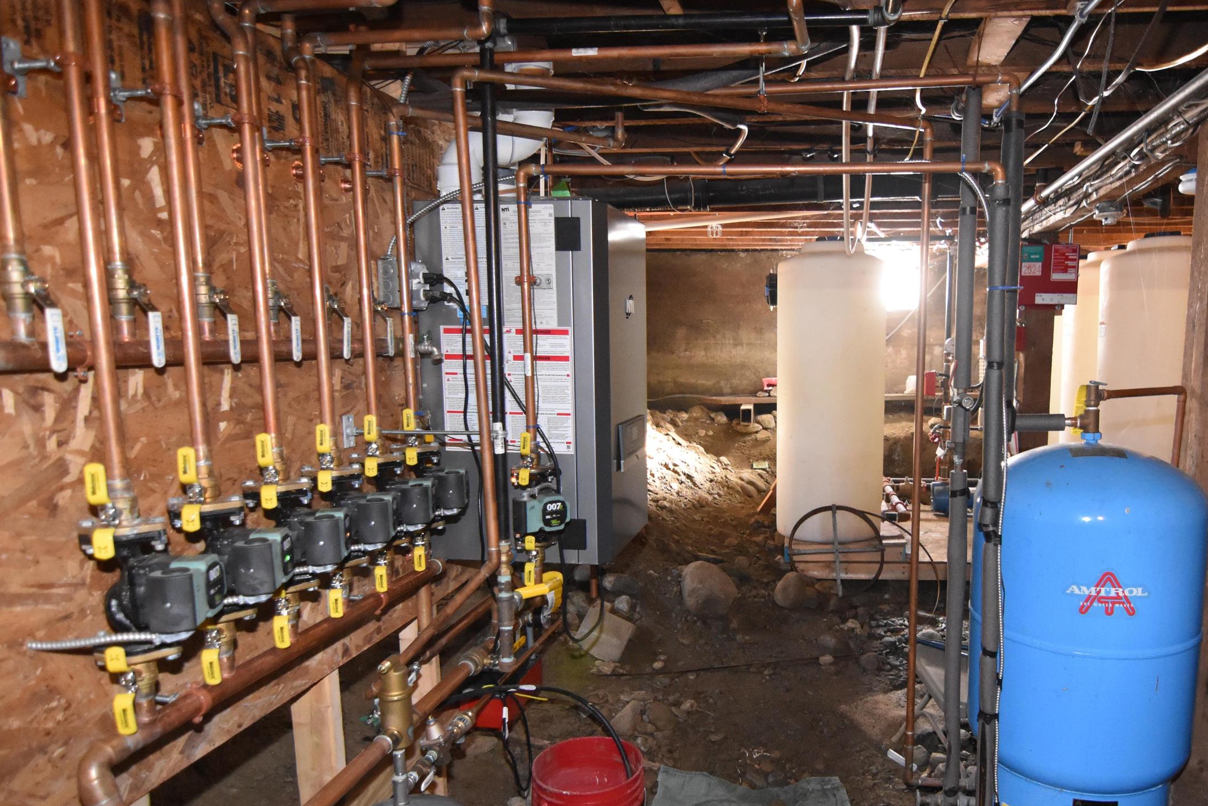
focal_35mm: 24
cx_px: 745
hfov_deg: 73.3
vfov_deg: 53.5
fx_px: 796
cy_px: 463
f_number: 2.8
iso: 2800
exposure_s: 1/60
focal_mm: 11
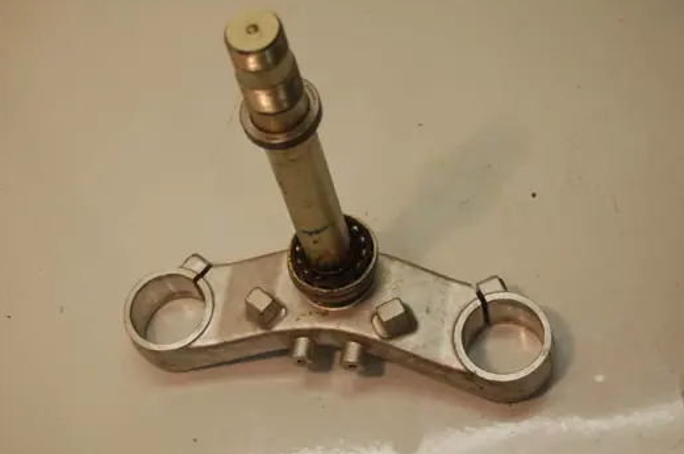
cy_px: 221
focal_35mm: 71
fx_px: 1338
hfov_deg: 28.7
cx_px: 328
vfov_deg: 19.3
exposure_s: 1/125
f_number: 5.6
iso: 400
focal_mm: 45
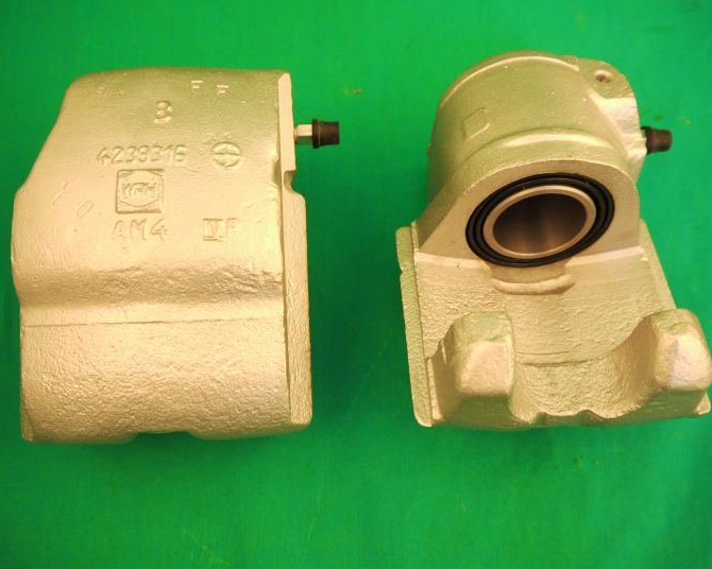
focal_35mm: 35
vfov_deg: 42.2
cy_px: 279
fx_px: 738
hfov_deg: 51.5
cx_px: 376
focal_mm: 16
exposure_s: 1/60
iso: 400
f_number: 3.8
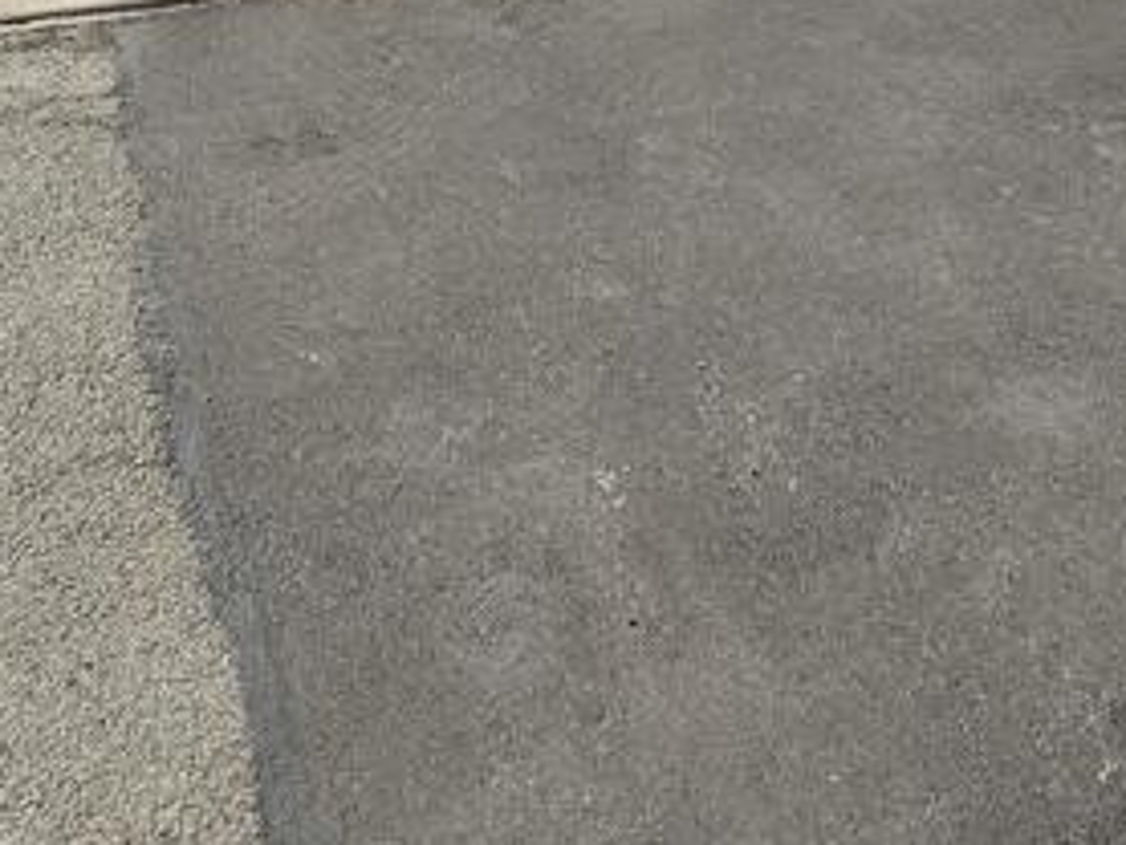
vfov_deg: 24.8
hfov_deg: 39.5
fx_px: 1562
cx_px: 467
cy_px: -349
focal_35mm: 48
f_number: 2.2
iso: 50
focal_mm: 2.2
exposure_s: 1/2169
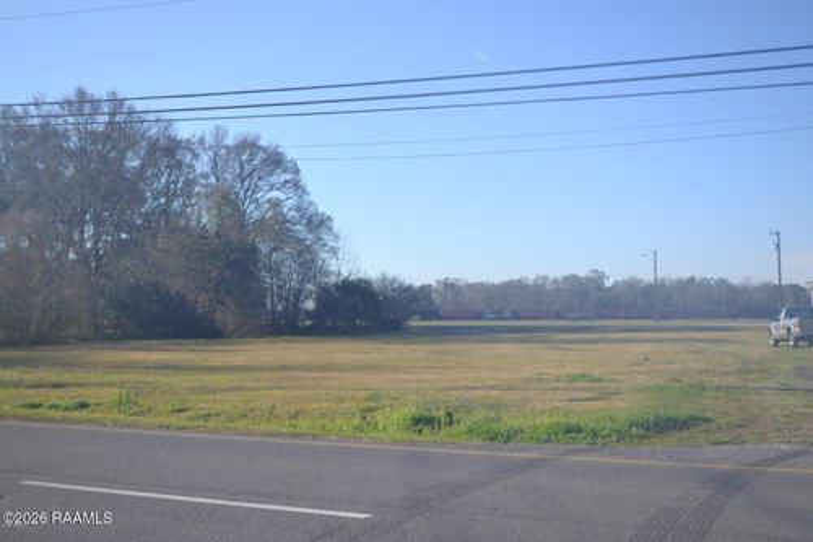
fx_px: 982
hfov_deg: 45.0
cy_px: 271
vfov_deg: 30.8
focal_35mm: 44
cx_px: 406
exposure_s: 1/500
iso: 100
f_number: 4.5
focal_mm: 29
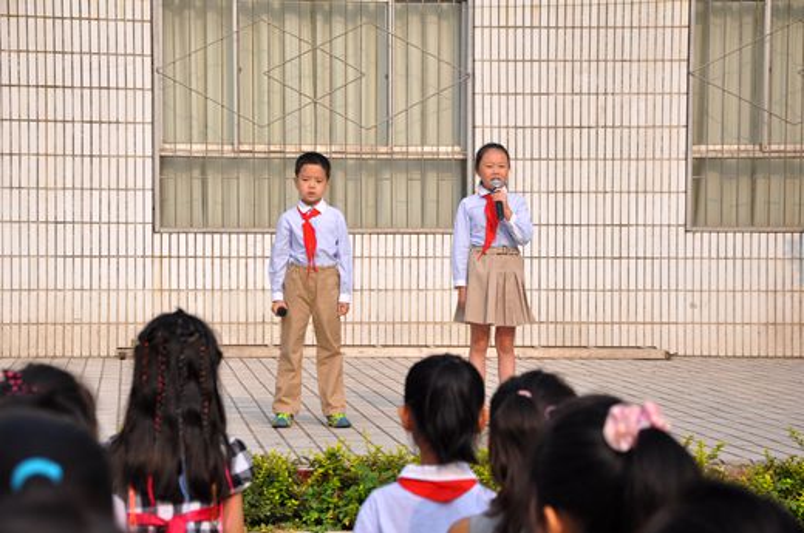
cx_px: 402
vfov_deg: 12.1
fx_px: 2509
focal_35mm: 112
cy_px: 266
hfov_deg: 18.2
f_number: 9
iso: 200
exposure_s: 1/320
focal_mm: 75
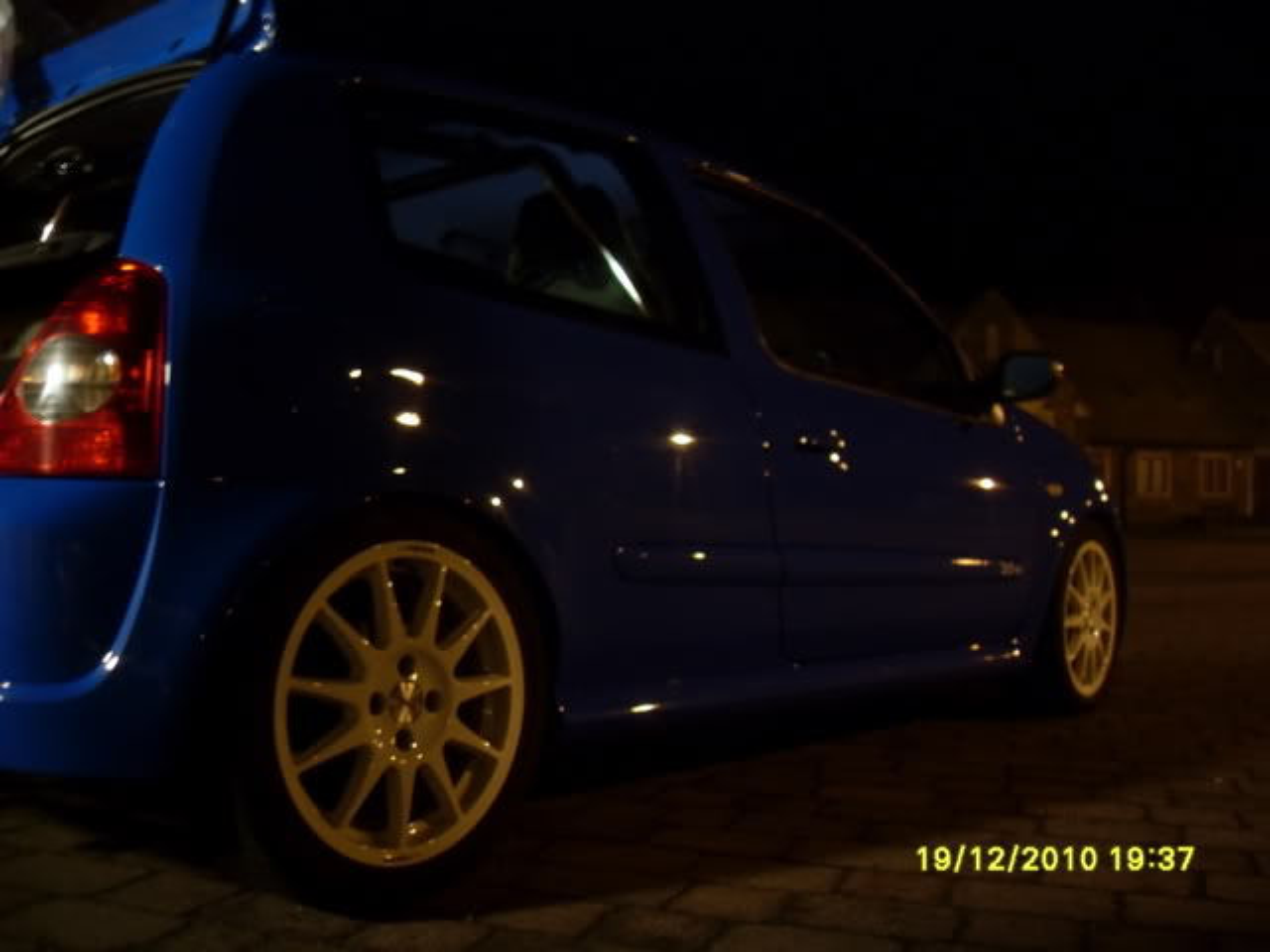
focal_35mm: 34
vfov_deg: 41.8
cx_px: 635
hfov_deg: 54.0
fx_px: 1247
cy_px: 476
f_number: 2.8
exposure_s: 1
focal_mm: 6.3
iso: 200
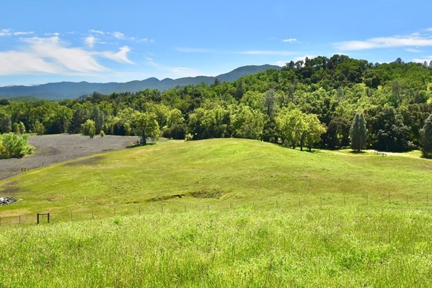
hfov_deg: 61.3
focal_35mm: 30
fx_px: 360
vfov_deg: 43.2
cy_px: 103
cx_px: 264
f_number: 11
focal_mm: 14
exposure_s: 1/500
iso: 320
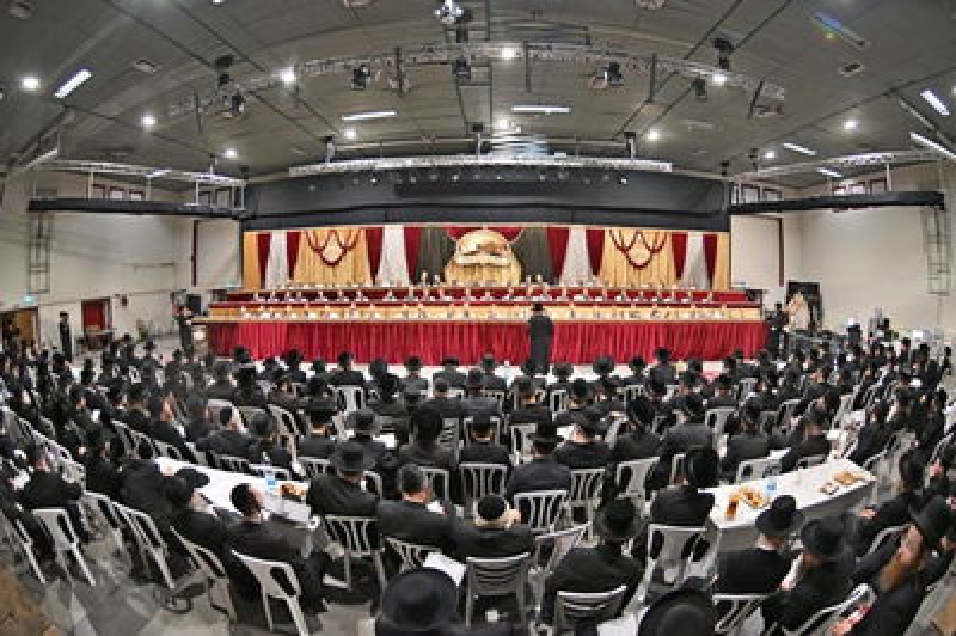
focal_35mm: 15
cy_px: 318
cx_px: 478
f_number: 2.8
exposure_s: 1/200
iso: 640
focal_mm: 10.5
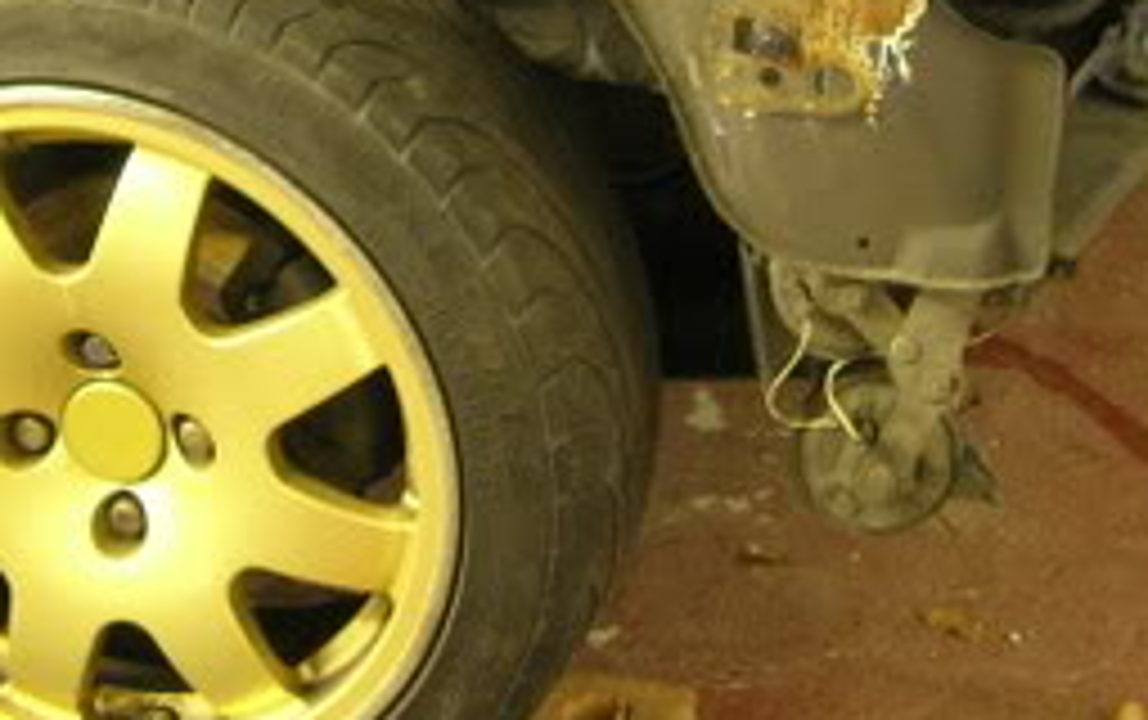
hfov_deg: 20.6
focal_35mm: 101
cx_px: 500
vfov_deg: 12.8
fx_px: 3163
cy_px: 9
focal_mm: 7.8
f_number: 2.8
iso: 200
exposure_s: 1/2.8
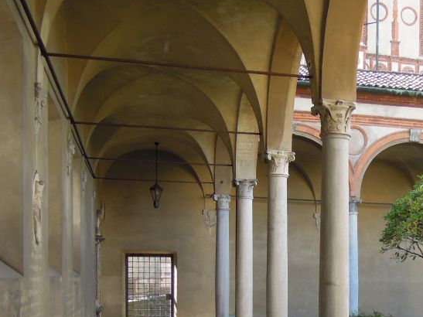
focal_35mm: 58
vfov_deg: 24.4
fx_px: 709
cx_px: 353
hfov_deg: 32.1
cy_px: 290
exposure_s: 1/250
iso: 160
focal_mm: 5.5
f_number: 2.4
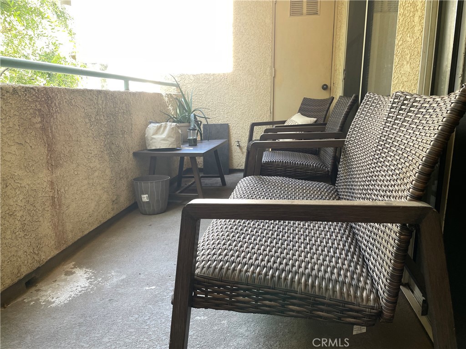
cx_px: 233
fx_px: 350
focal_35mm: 26
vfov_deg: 53.1
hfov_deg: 67.3
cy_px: 174
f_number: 1.6
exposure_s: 1/121
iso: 100
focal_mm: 4.2
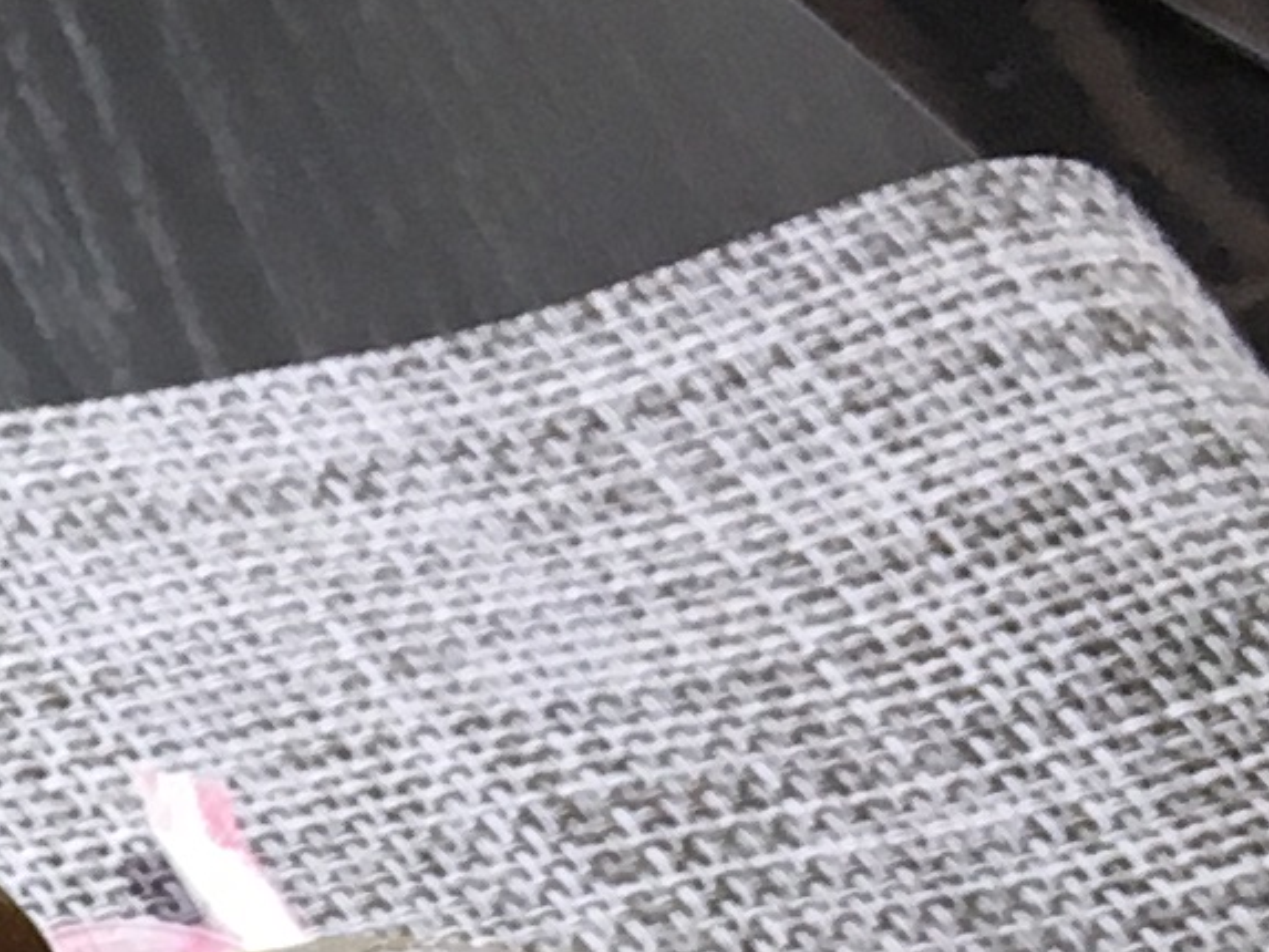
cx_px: -2128
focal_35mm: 204
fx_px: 7480
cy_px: 3157
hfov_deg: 8.5
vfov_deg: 6.5
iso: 25
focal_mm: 4.15
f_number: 2.2
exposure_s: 1/40
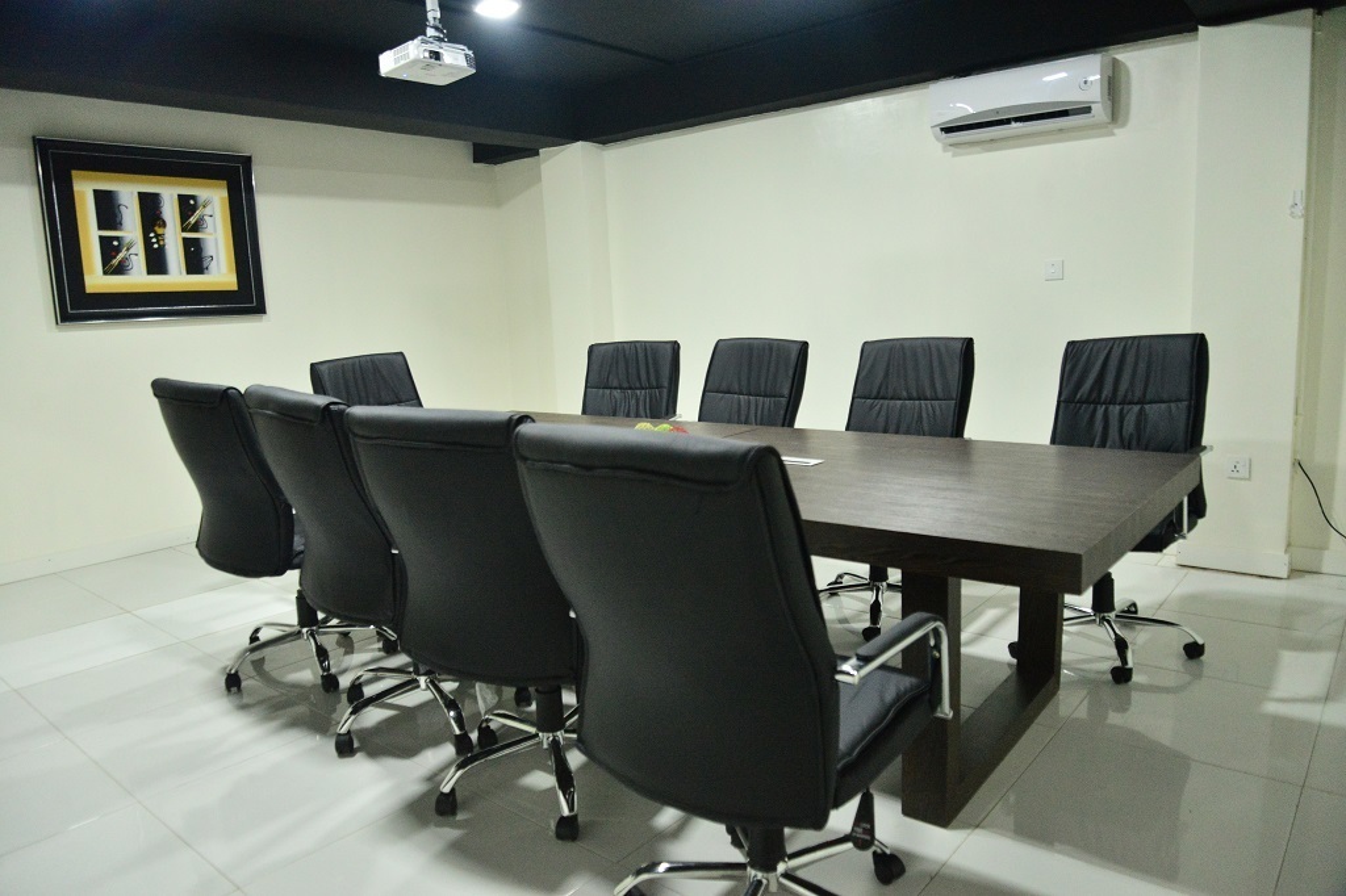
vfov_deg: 53.1
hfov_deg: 73.8
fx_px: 897
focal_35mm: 24
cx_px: 673
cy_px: 448
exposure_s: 1/50
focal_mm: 24
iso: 5000
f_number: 4.5
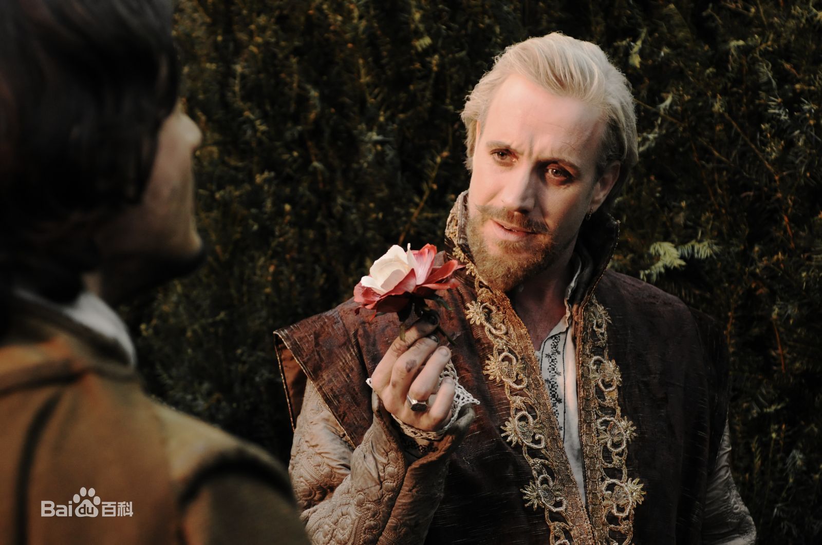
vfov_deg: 18.1
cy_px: 272
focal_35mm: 75
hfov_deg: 27.0
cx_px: 411
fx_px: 1710
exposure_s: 1/100
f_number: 4
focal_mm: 50
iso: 800
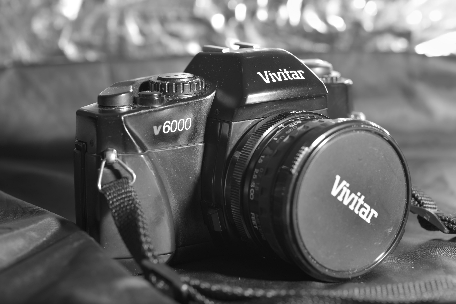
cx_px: 228
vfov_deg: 13.7
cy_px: 152
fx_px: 1267
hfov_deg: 20.4
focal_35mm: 100
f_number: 8
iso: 100
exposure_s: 1/250
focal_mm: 100
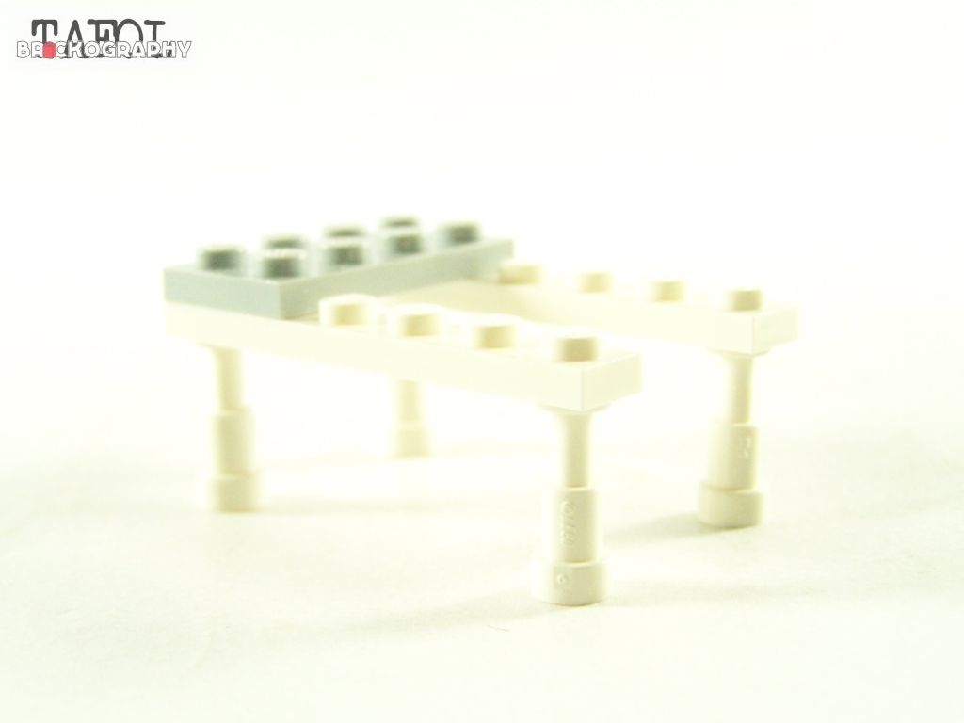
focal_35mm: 67
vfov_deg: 21.9
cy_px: 362
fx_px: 1866
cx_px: 482
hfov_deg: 29.0
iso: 400
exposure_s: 1/60
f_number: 3.2
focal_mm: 11.1
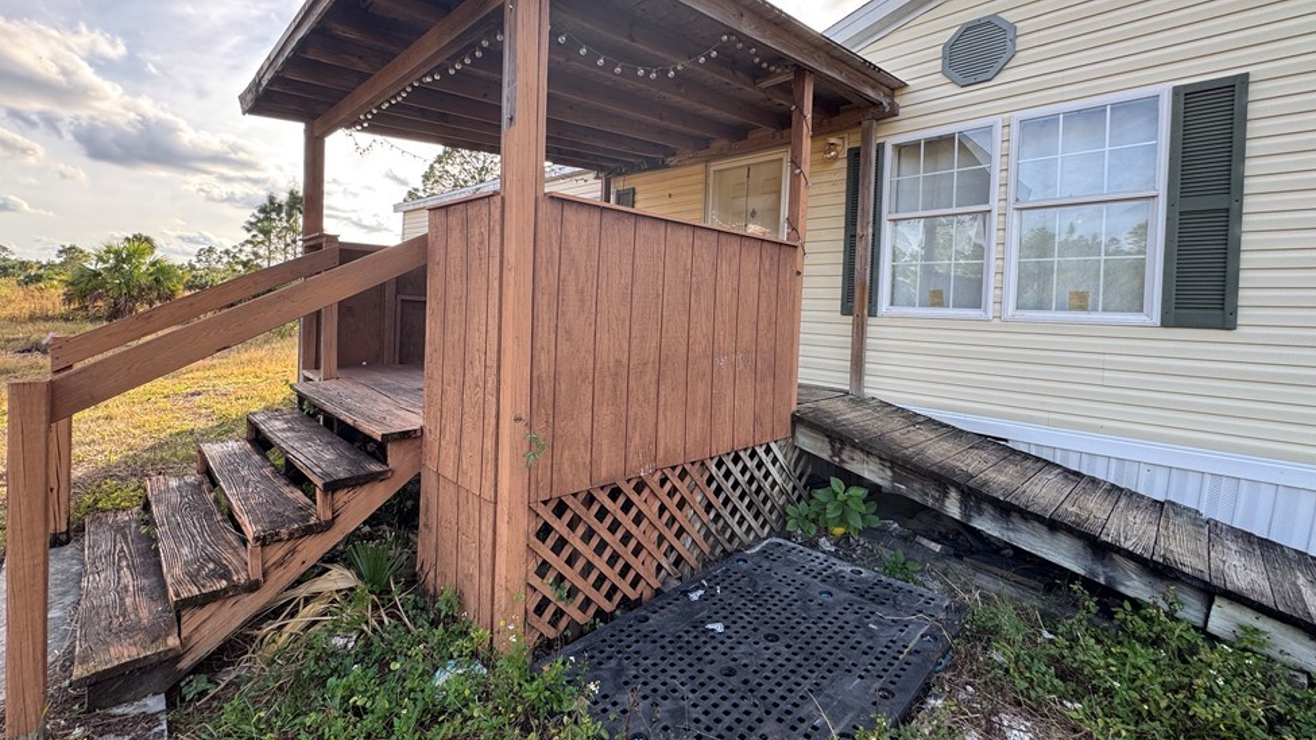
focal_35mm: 16
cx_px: 647
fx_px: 558
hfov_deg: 99.4
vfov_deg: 66.7
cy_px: 314
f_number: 2.2
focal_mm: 2.22
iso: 40
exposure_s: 1/200
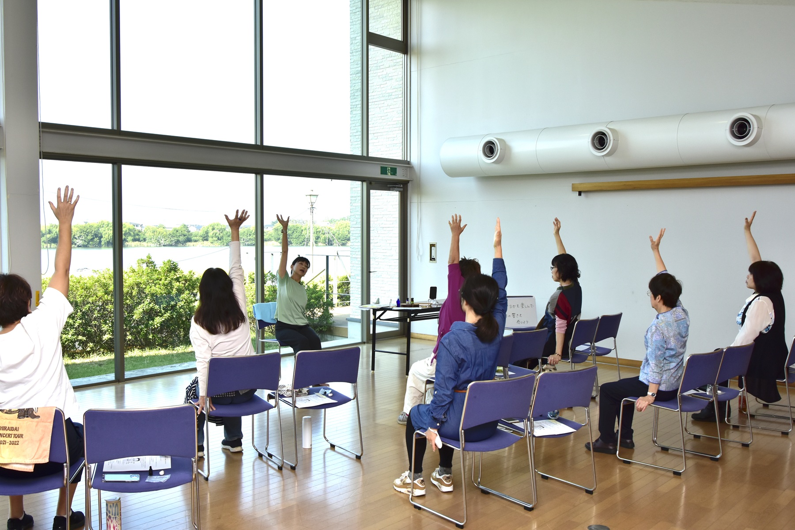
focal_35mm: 36
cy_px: 265
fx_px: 795
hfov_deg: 53.1
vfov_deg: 36.9
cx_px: 398
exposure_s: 1/250
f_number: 9
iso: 400
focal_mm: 24
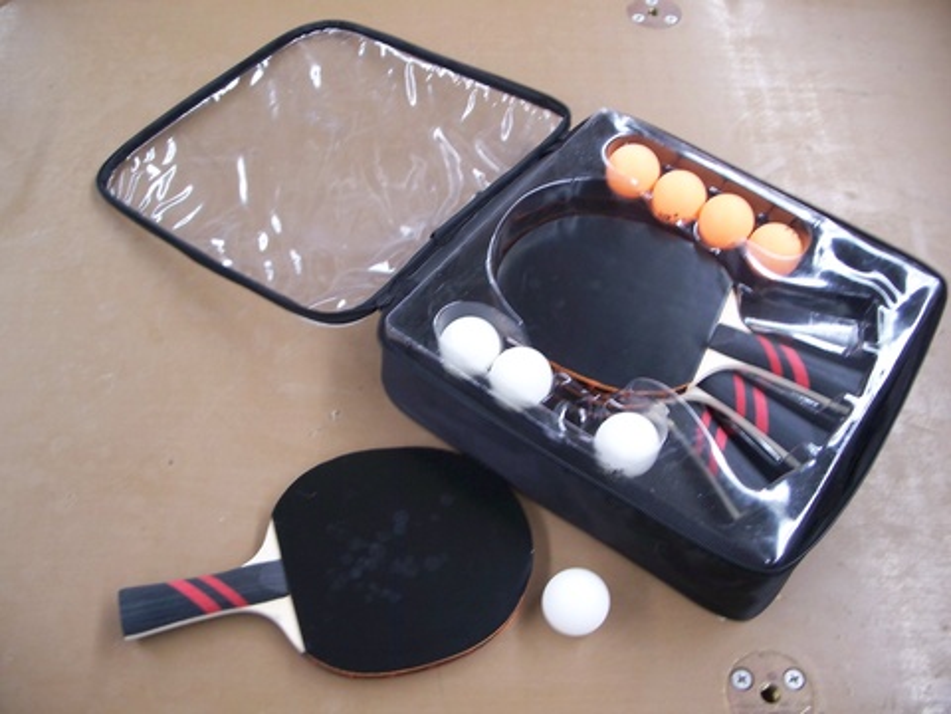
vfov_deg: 38.7
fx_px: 1016
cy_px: 357
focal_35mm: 37
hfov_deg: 50.1
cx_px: 476
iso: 200
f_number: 2.8
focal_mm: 7.8
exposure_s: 1/20
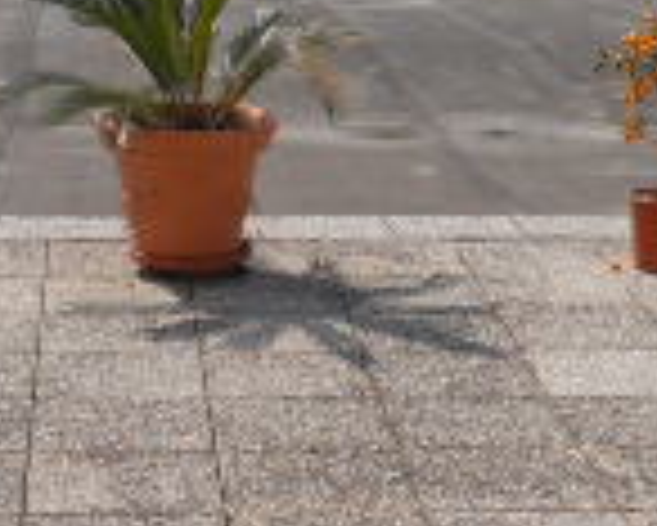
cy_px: 396
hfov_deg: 16.0
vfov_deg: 12.8
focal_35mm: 120
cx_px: 266
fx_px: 2335
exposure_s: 1/640
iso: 80
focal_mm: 5
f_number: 5.4
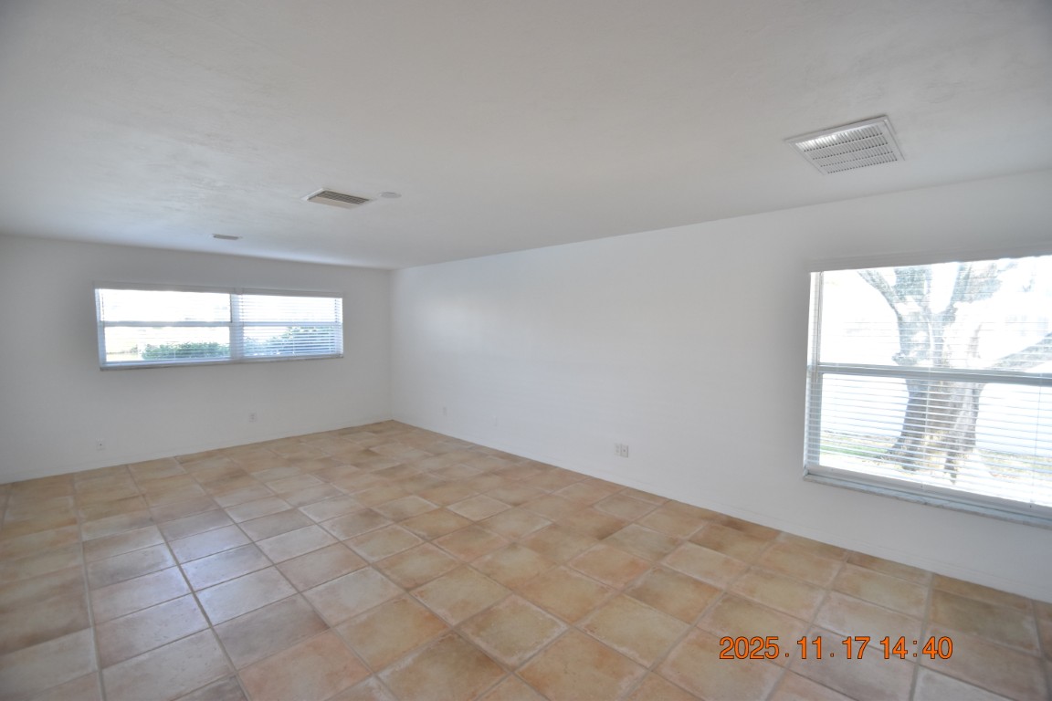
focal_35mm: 15
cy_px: 350
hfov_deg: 100.4
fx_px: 438
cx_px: 526
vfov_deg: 77.3
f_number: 3.5
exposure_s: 1/90
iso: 800
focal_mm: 10
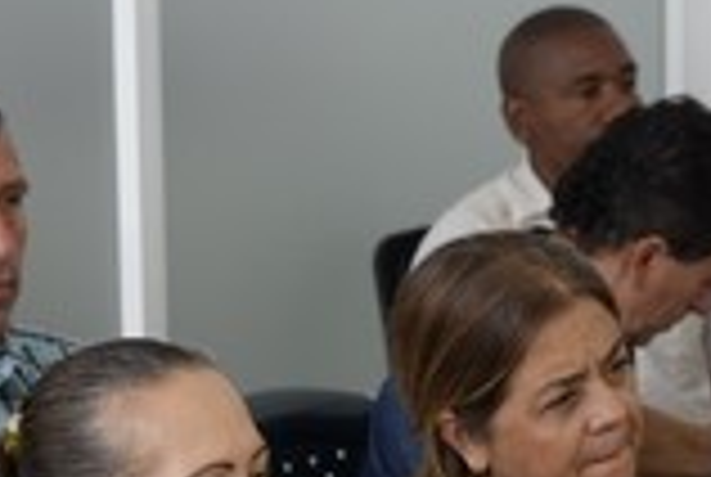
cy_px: 500
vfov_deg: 8.2
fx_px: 3304
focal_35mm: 167
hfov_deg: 12.3
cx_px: 333
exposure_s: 1/160
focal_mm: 42
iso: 500
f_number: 4
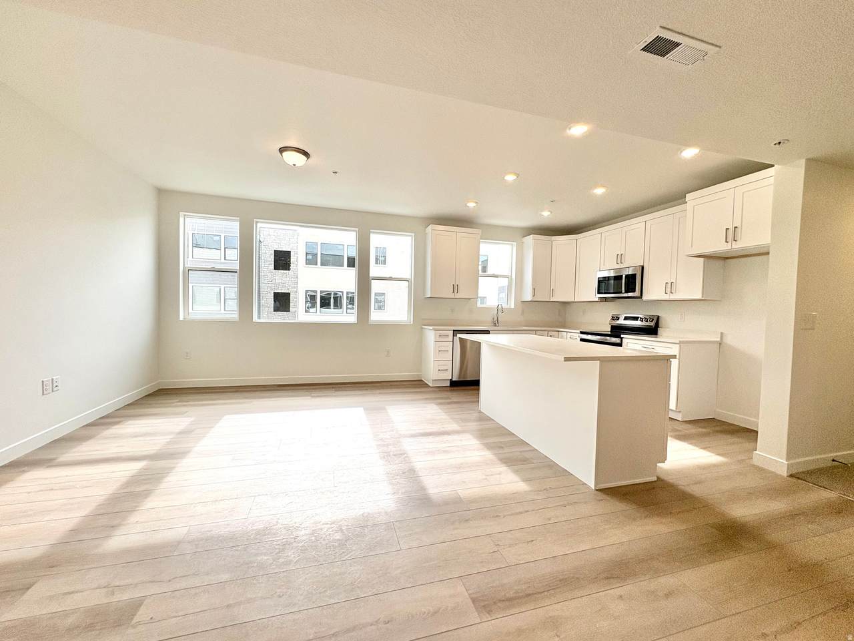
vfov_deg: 85.7
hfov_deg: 102.1
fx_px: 345
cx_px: 427
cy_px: 320
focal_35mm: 14
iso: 64
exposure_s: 1/605
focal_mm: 2.22
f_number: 2.2
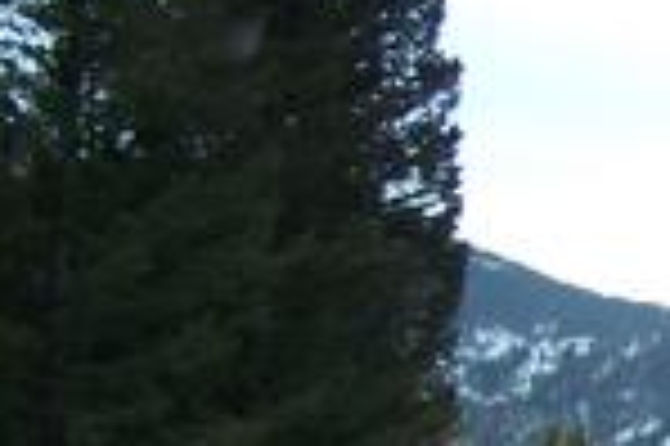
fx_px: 3160
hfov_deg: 11.1
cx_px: 1286
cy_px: 739
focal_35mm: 170
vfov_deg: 7.9
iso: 64
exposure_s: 1/320
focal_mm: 6.3
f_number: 2.8
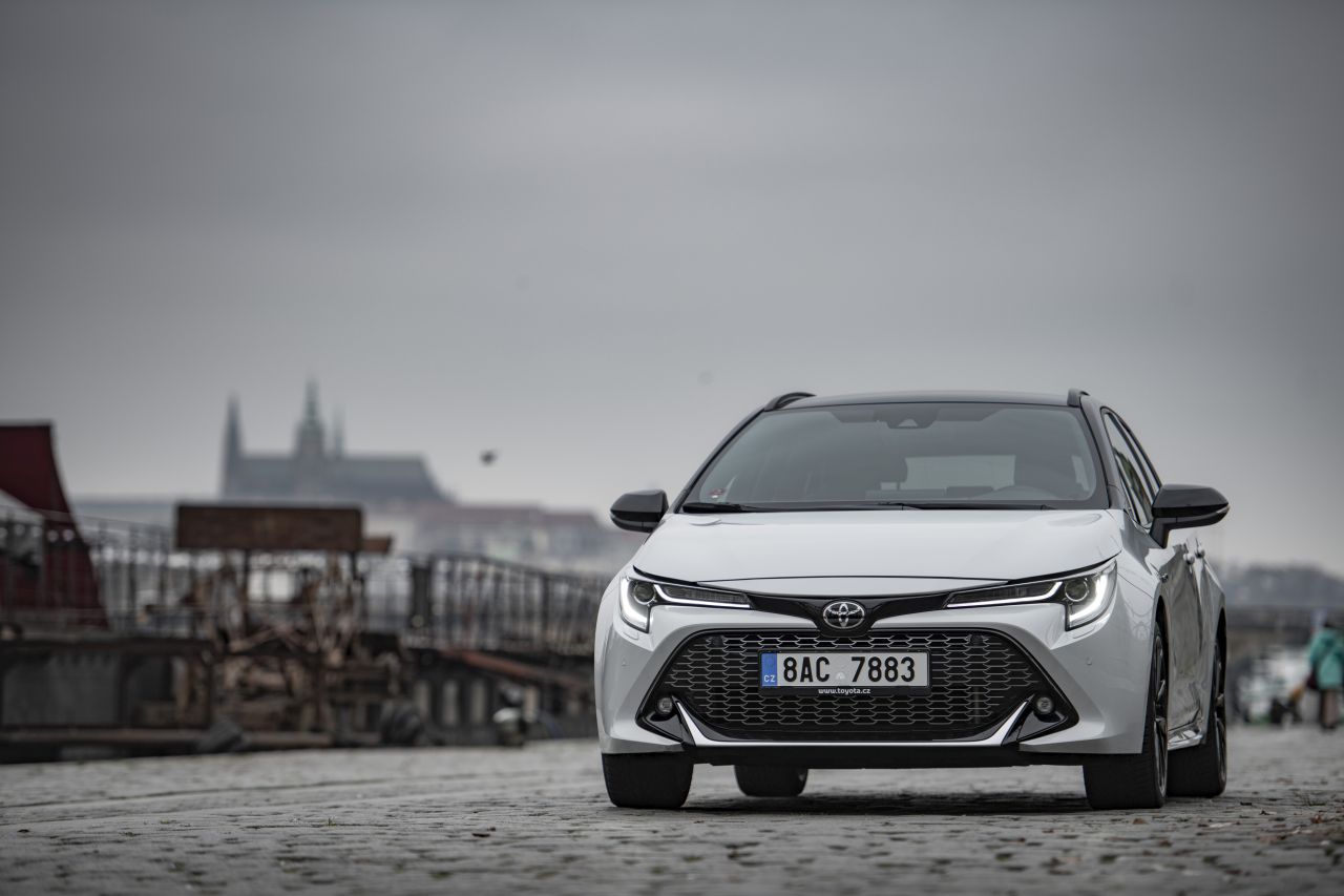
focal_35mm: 150
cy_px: 448
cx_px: 672
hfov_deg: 13.7
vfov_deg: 9.1
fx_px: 5599
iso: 80
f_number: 3.2
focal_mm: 150
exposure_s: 1/200
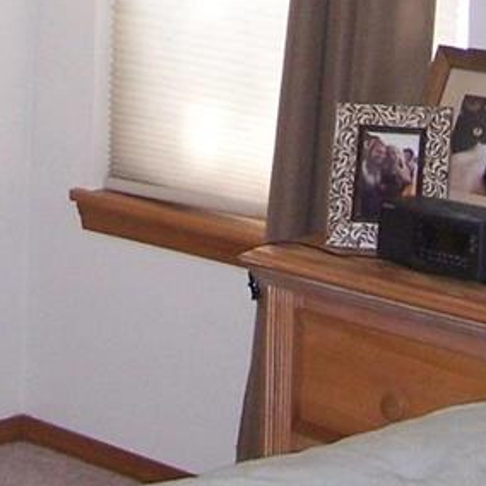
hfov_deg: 12.3
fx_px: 2256
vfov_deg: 11.6
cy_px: -322
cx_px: 152
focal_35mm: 142
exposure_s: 1/60
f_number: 2.8
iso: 140
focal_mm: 6.3
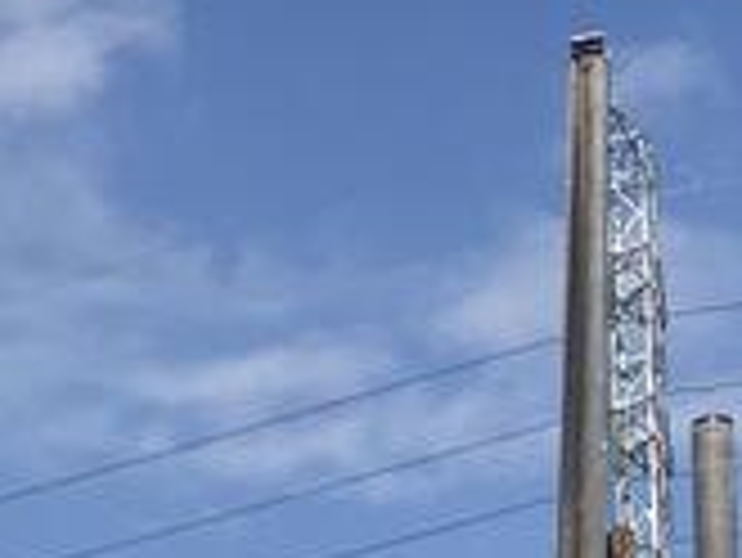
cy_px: 1062
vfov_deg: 10.2
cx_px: -40
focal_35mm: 136
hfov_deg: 14.2
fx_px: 2917
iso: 20
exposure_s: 1/3546
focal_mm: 3.99
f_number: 1.8
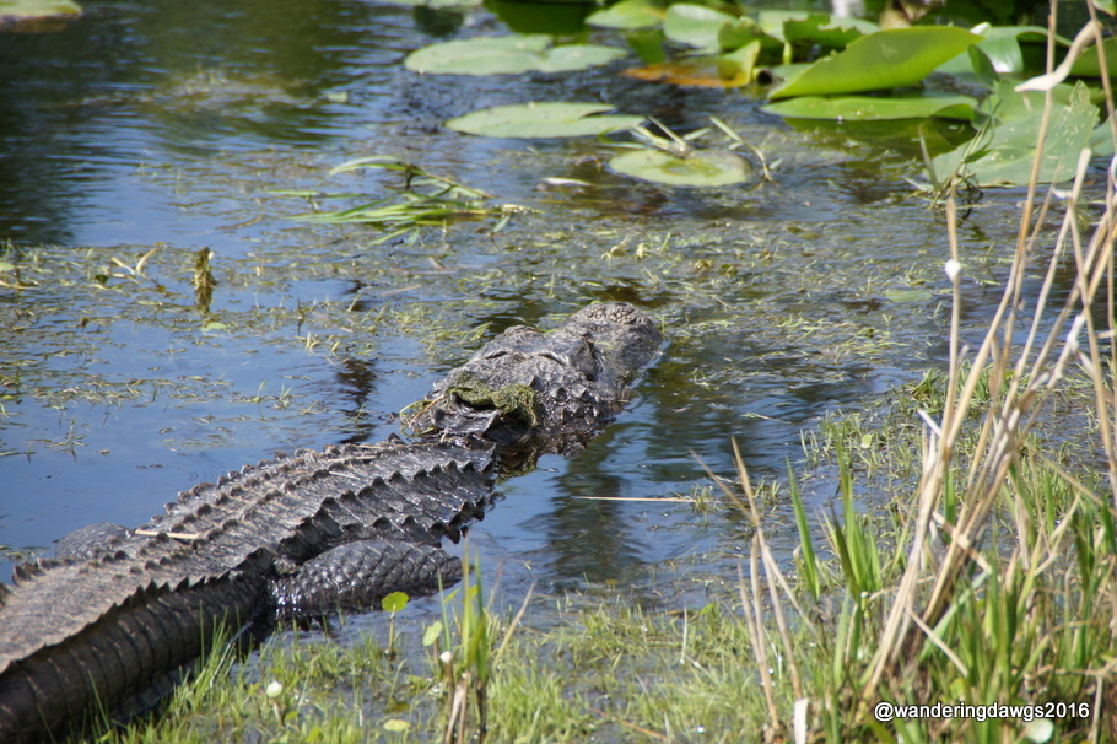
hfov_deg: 5.5
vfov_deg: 3.7
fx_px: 11631
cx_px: 558
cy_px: 372
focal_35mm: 375
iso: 200
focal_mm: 250
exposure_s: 1/500
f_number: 7.1
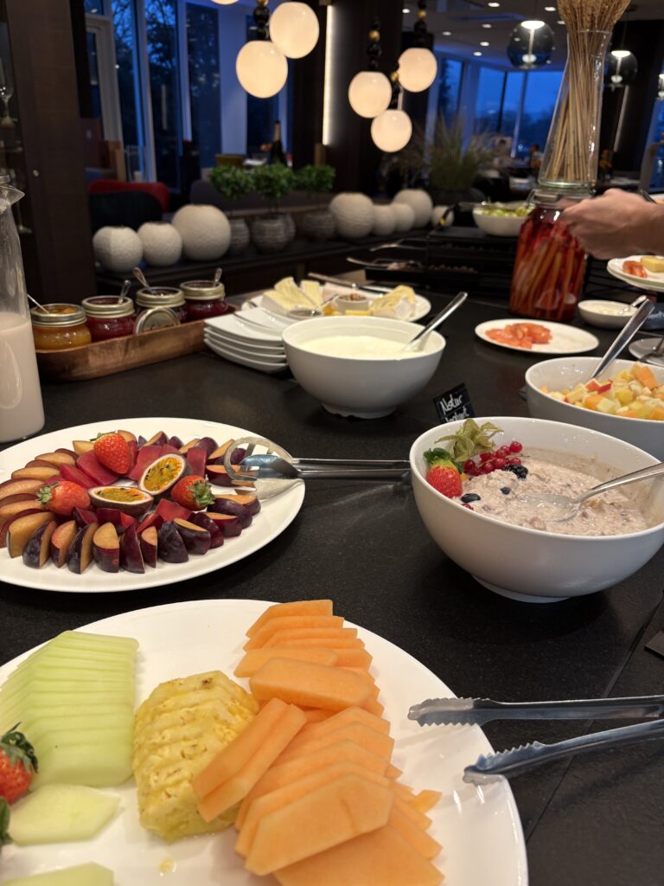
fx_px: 665
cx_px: 332
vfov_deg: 67.3
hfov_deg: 53.1
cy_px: 443
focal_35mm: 26
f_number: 1.6
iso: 100
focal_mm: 5.96
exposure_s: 1/61
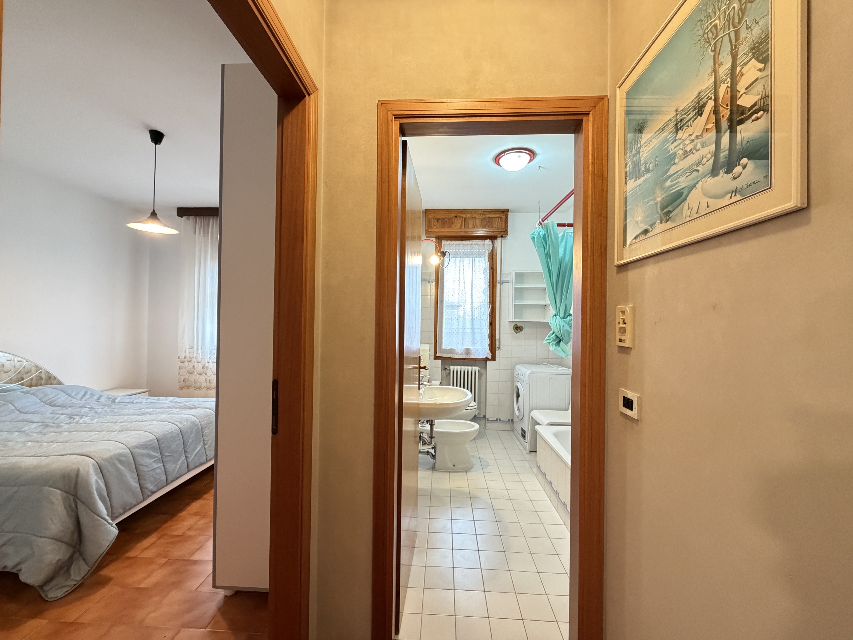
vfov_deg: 85.7
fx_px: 345
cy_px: 320
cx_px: 426
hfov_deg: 102.1
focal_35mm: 14
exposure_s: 1/50
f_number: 2.2
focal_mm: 2.22
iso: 640
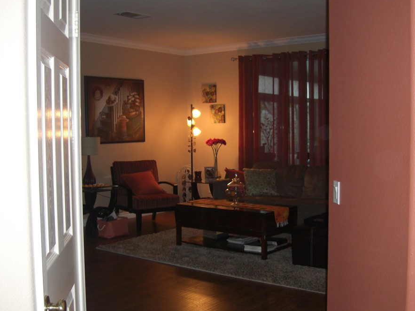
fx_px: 528
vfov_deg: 32.9
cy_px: 167
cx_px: 230
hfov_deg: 42.9
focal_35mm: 44
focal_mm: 7.9
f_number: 2.8
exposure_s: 1/60
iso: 200
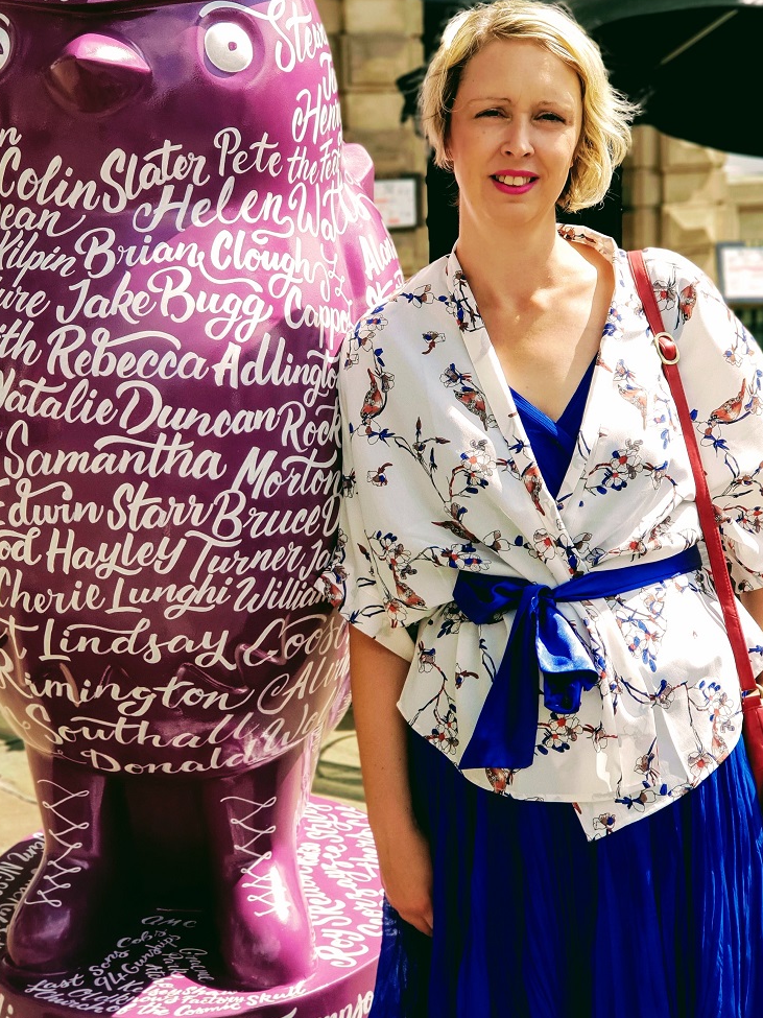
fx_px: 1881
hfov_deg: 22.9
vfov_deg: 30.2
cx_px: 348
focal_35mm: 64
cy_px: 415
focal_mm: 6
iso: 25
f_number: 2.4
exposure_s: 1/398
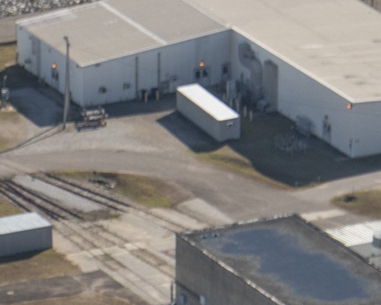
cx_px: -423
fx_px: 7344
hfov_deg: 3.0
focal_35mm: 651
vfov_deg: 2.4
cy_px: 489
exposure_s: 1/800
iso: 250
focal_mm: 122
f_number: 7.1
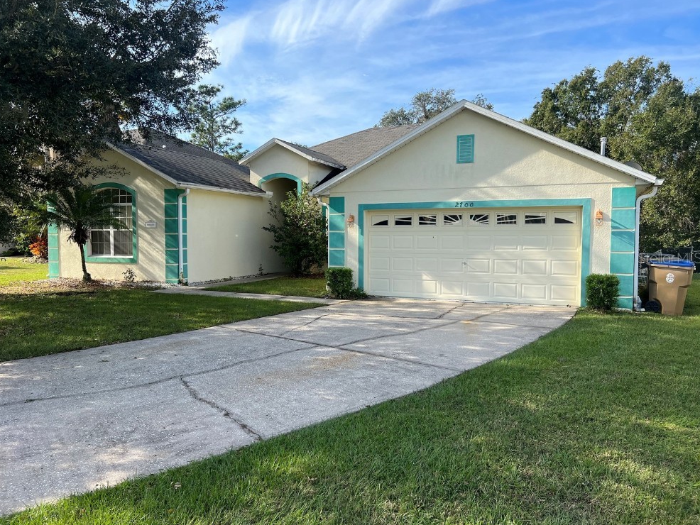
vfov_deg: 51.4
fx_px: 546
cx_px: 341
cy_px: 258
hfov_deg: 65.3
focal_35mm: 27
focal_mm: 5.7
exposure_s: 1/2404
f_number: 1.5
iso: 50
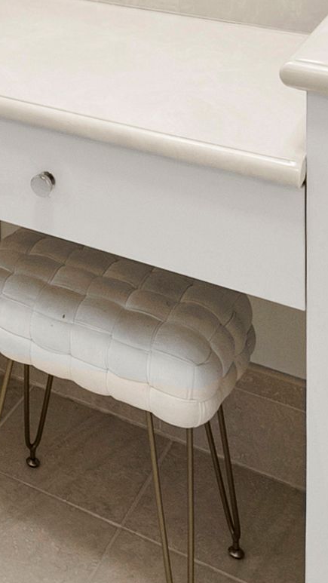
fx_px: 1067
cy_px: -272
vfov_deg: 24.4
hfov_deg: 15.6
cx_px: -217
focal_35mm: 69
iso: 400
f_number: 8
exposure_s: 1/8
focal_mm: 12
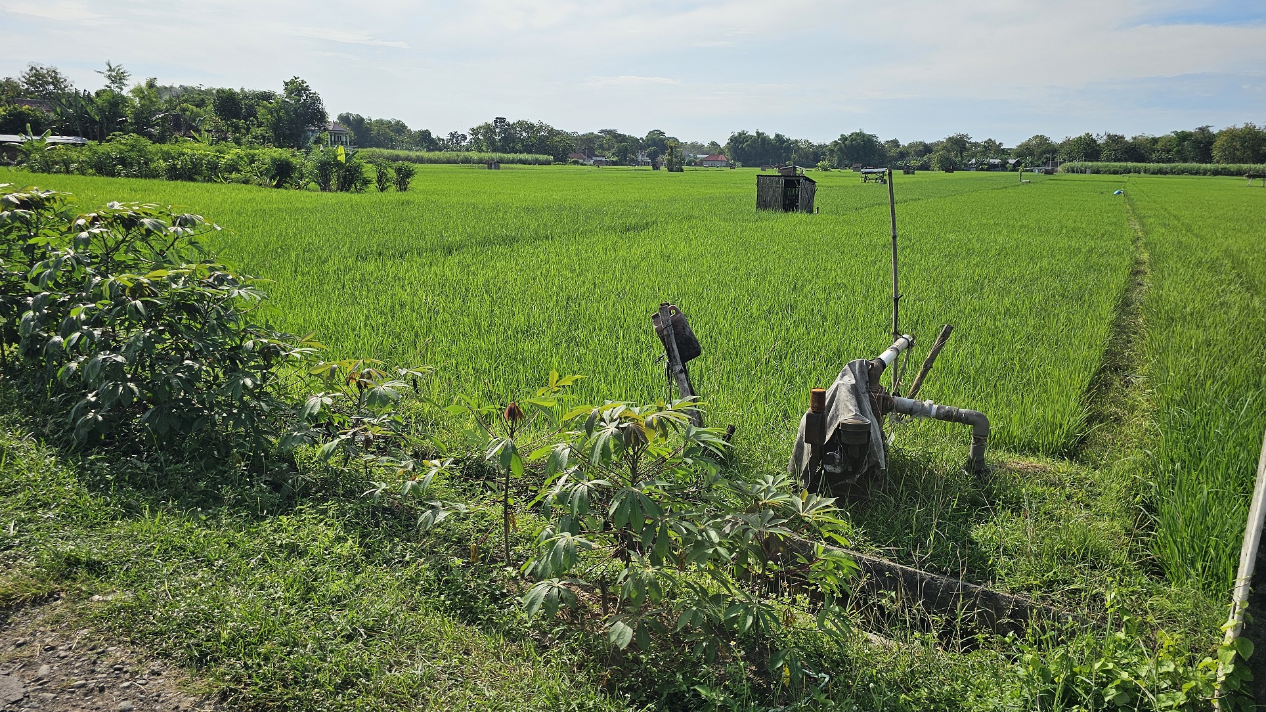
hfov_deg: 71.9
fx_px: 873
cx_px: 621
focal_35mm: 26
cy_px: 353
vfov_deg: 44.4
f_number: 1.7
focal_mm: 6.3
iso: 10
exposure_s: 1/1369
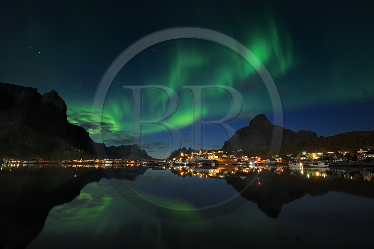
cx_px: 187
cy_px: 124
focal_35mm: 14
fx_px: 145
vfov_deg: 81.1
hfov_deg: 104.3
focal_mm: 14
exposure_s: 15
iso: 400
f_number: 5.6
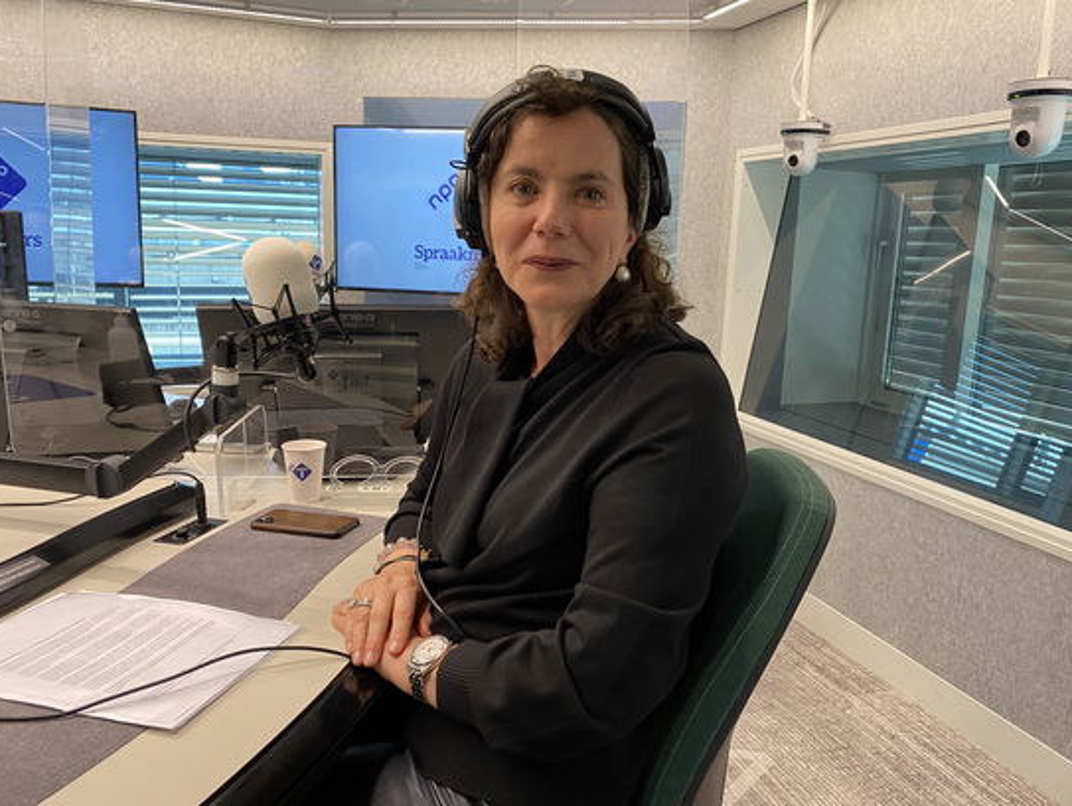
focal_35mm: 27
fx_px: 837
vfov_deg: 51.4
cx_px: 547
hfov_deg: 65.3
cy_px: 403
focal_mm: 4.25
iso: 125
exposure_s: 1/50
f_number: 1.8
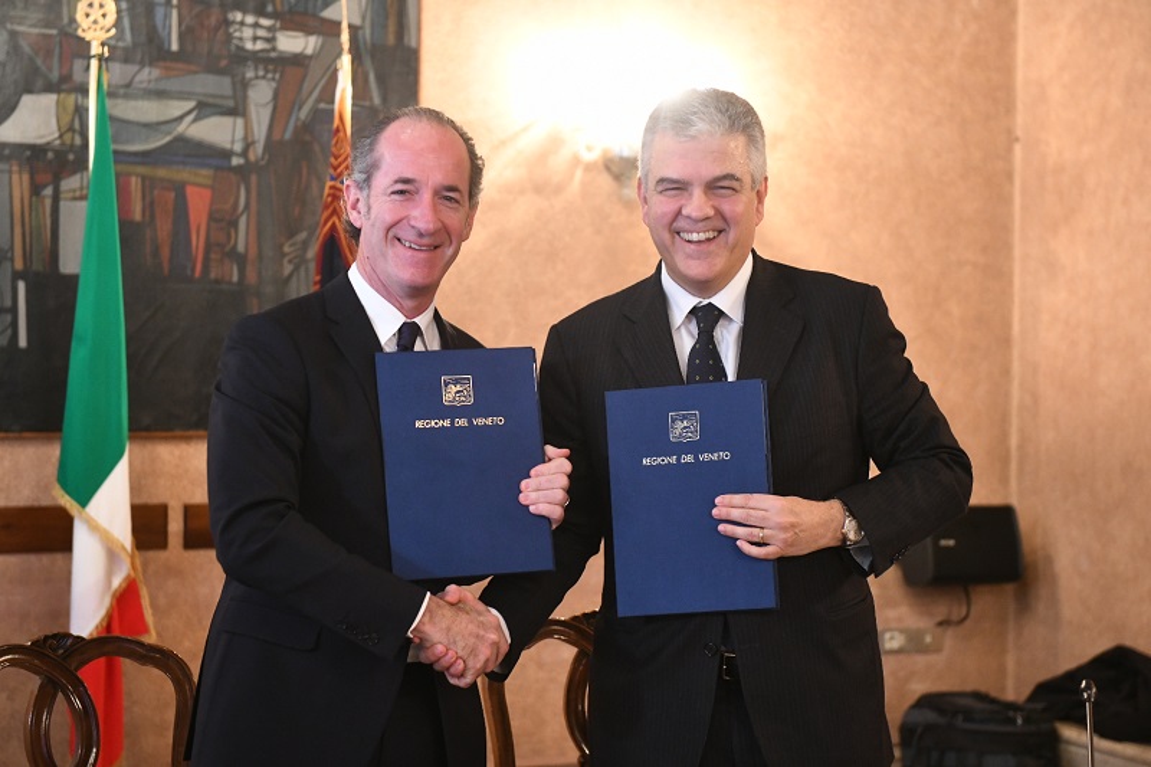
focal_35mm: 70
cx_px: 576
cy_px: 384
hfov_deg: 28.8
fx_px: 2237
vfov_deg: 19.4
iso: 5000
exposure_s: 1/160
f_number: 3.5
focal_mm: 70
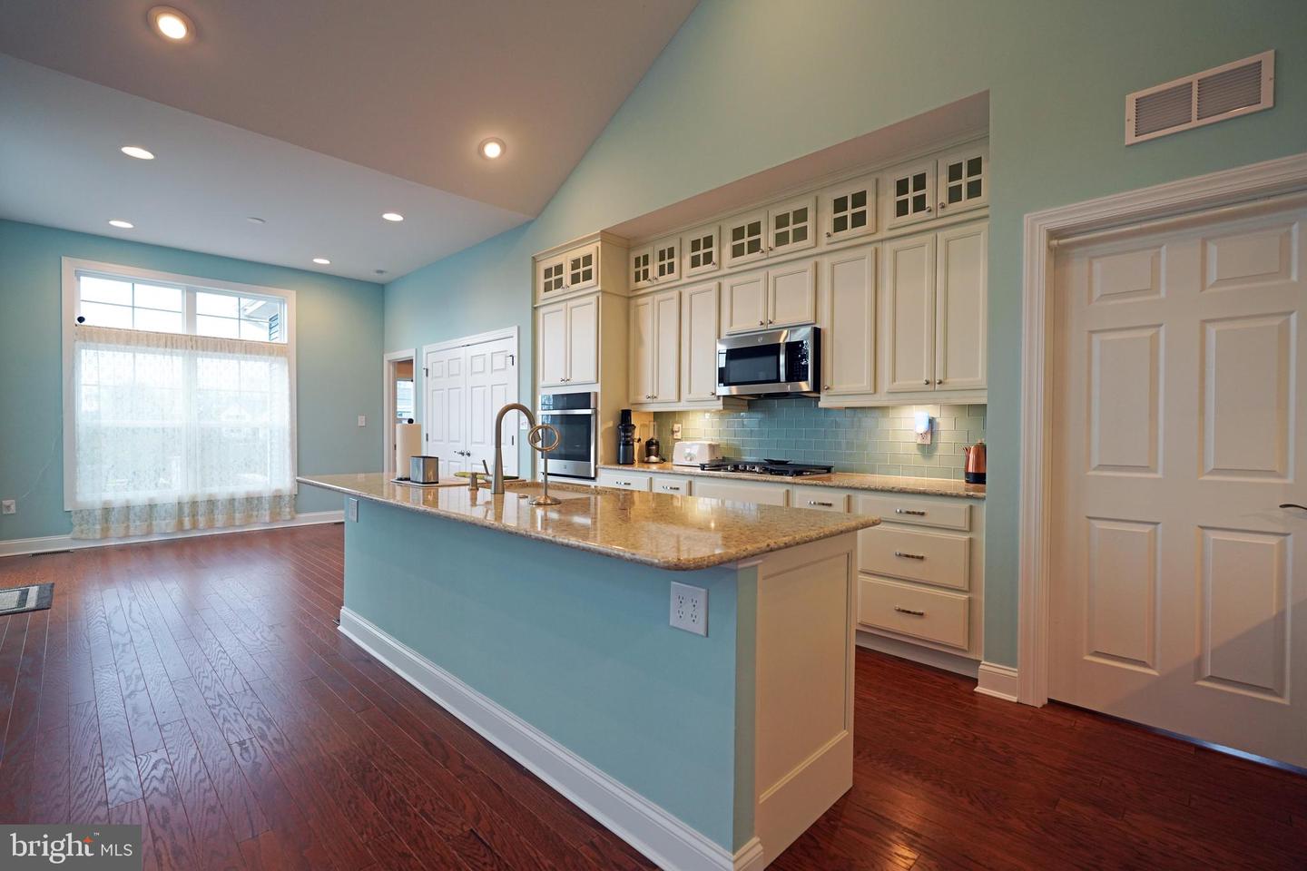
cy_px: 436
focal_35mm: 16
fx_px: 581
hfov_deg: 96.7
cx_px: 654
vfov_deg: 73.7
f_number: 4
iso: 1250
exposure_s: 1/160
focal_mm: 16
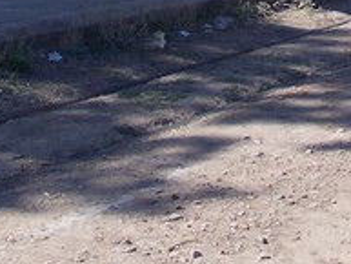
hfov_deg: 17.7
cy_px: -140
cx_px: 206
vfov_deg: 12.6
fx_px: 1126
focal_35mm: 111
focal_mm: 4
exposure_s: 1/250
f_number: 5.4
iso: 80
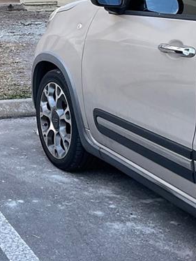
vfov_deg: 20.6
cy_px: 17
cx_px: -56
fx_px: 701
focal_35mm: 93
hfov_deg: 15.2
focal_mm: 3
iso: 16
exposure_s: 1/128
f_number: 1.8
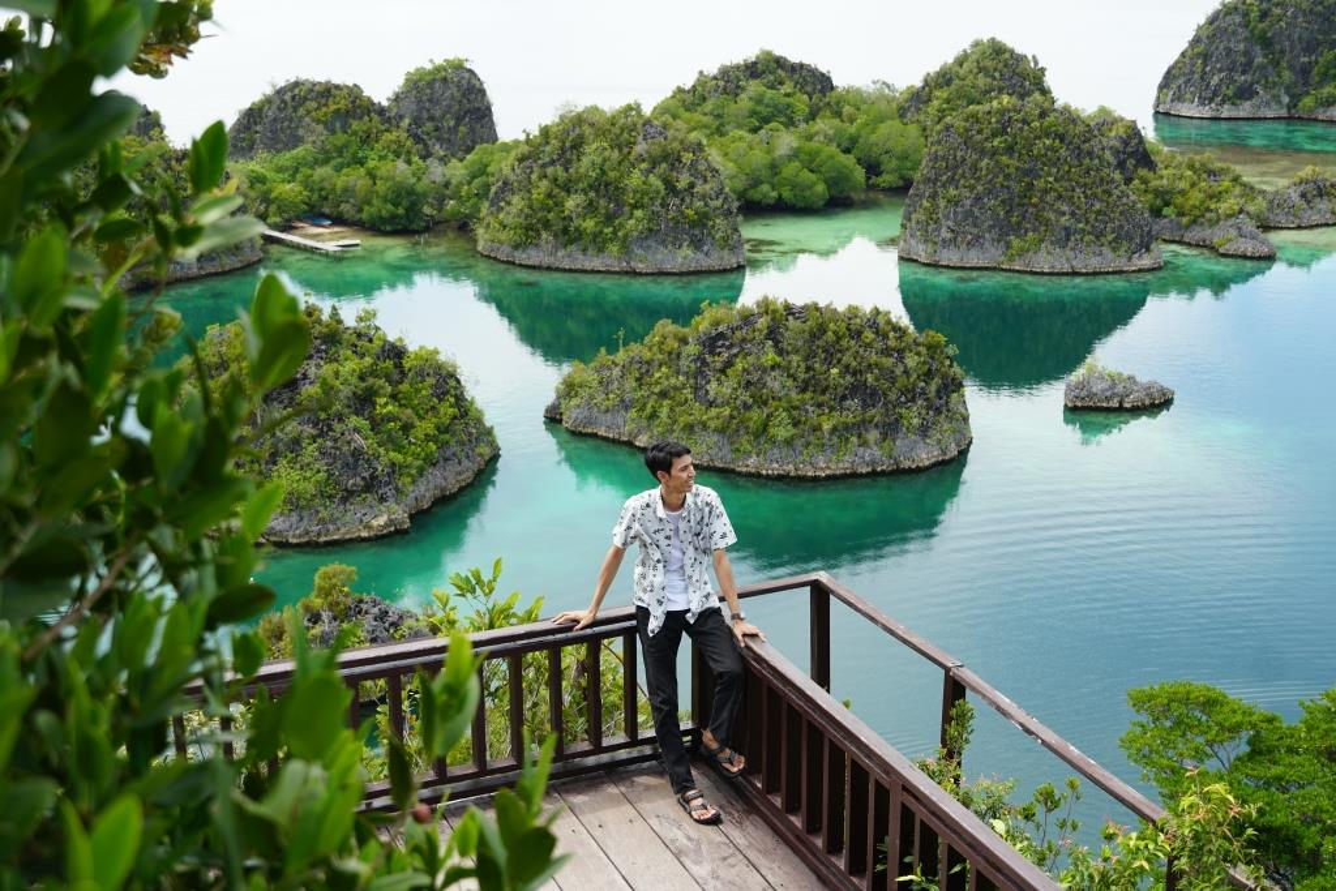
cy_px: 446
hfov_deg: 40.0
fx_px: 1837
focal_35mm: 50
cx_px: 668
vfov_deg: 27.3
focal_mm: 33
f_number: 5.6
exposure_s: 1/160
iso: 100
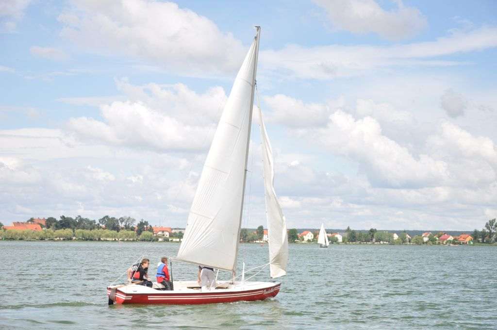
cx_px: 248
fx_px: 1075
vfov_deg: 17.4
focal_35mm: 78
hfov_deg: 26.0
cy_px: 165
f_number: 5
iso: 400
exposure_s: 1/1500
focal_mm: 52
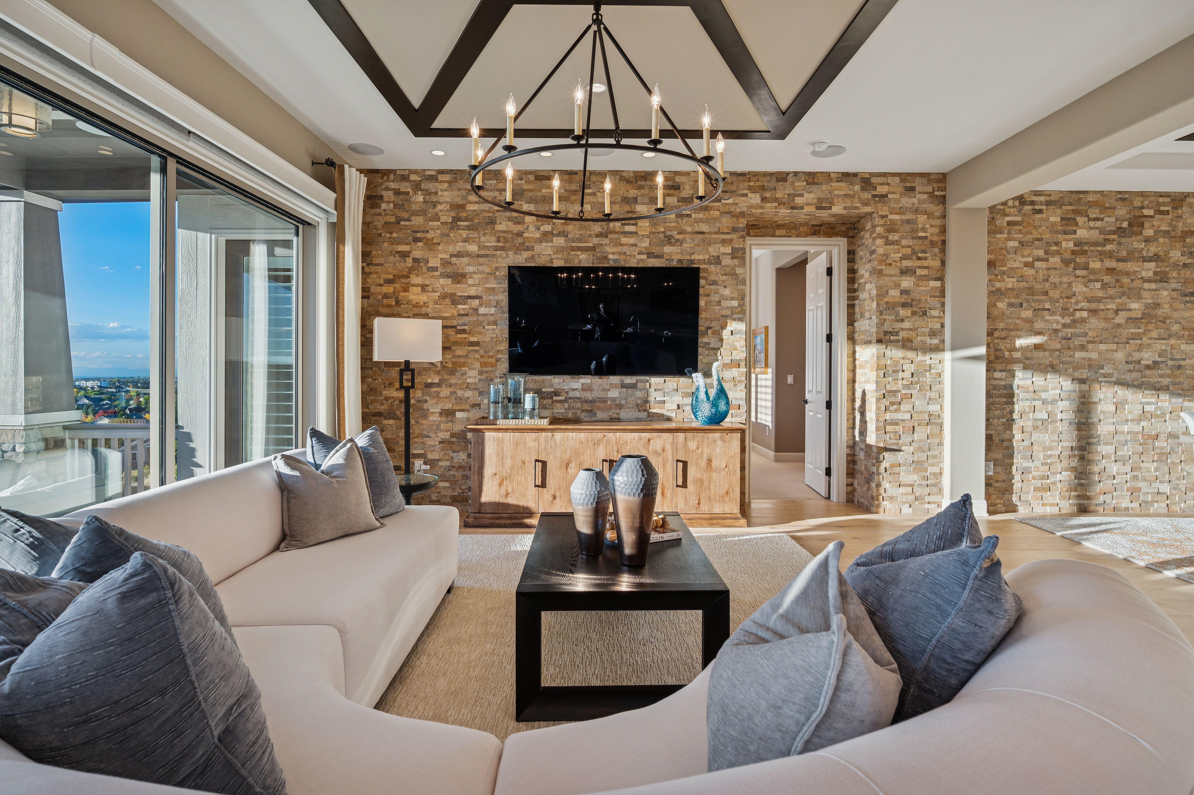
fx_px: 597
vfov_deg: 67.3
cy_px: 398
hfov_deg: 90.0
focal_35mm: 18
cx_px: 597
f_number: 9
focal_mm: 18
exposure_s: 1/160
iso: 400
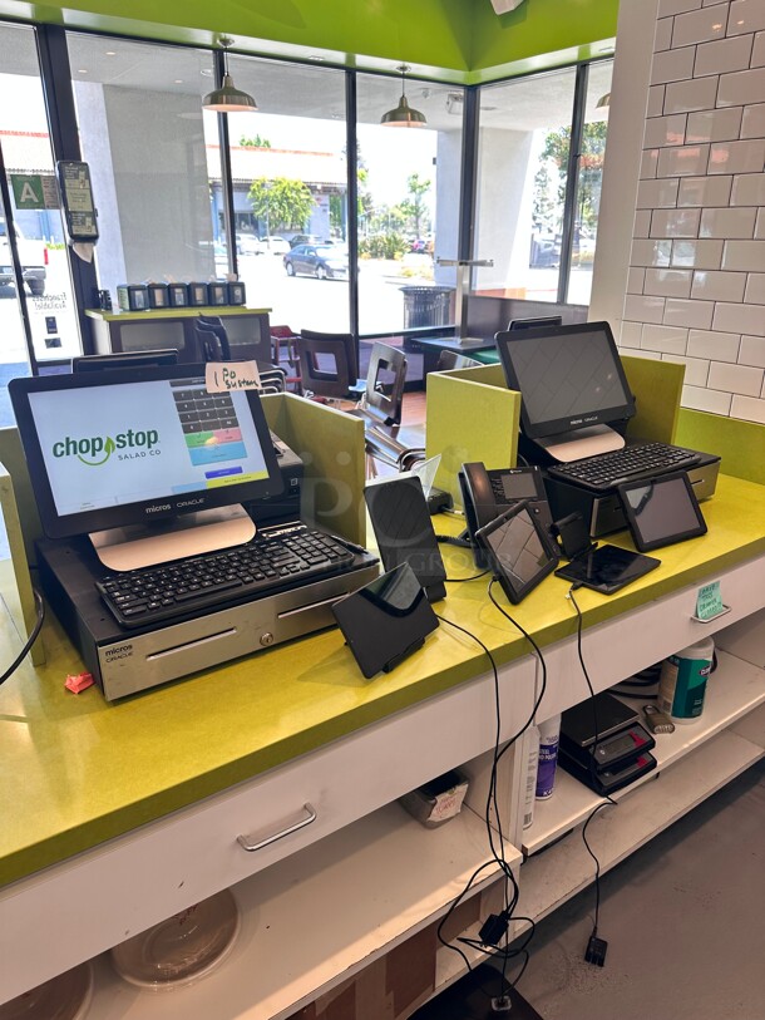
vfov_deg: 71.6
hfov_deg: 56.8
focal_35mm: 24
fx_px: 707
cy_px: 510
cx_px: 382
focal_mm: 6.86
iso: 64
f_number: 1.78
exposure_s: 1/120
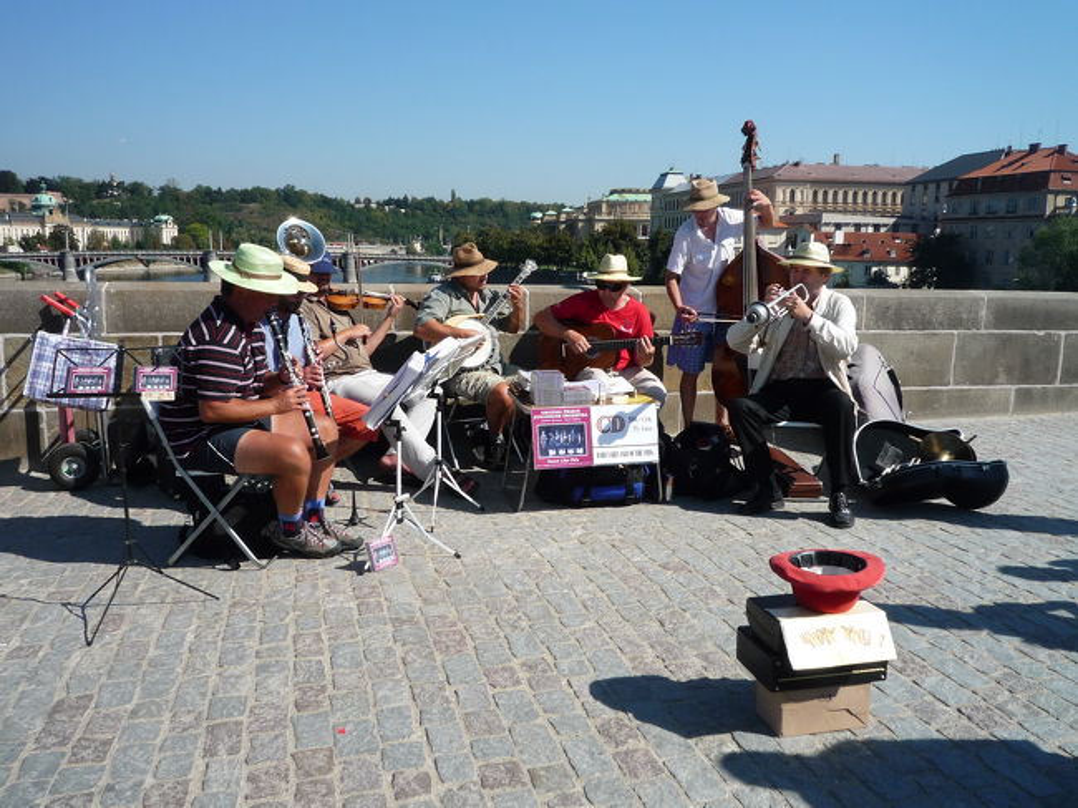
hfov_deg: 61.7
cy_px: 404
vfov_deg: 48.2
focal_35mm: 29
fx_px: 903
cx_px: 539
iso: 100
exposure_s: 1/640
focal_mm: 4.4
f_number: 4.5
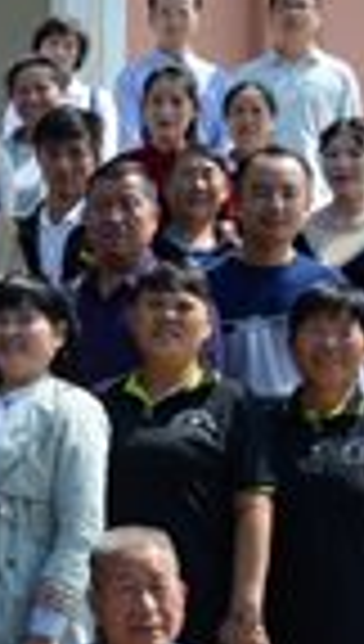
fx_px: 2014
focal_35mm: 118
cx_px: -656
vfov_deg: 18.1
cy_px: 439
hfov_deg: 8.8
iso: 1000
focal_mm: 18
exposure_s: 1/640
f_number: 13
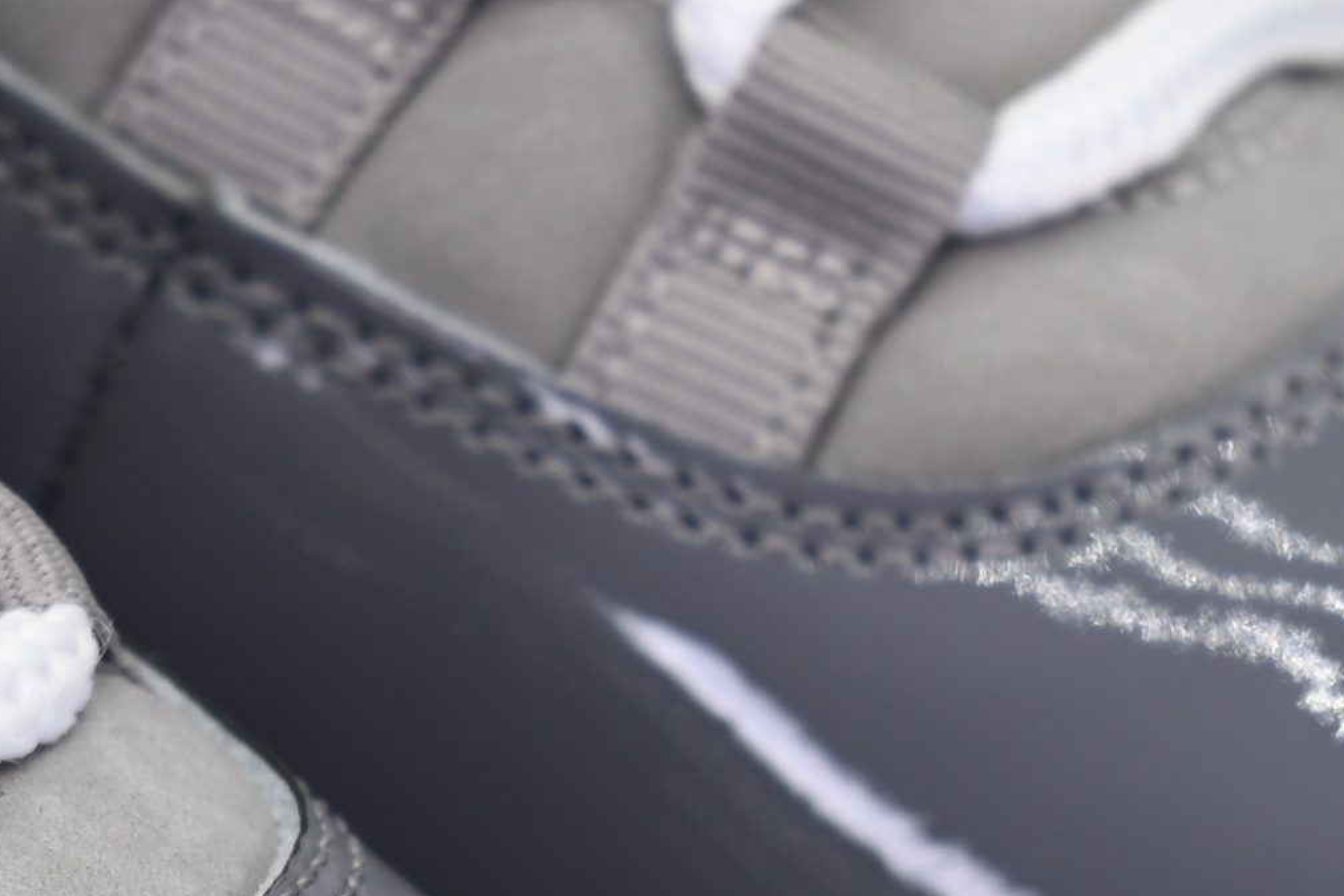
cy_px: 1569
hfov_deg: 9.9
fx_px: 7654
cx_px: -62
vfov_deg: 6.6
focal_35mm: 205
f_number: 6
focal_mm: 46
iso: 100
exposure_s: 1/125
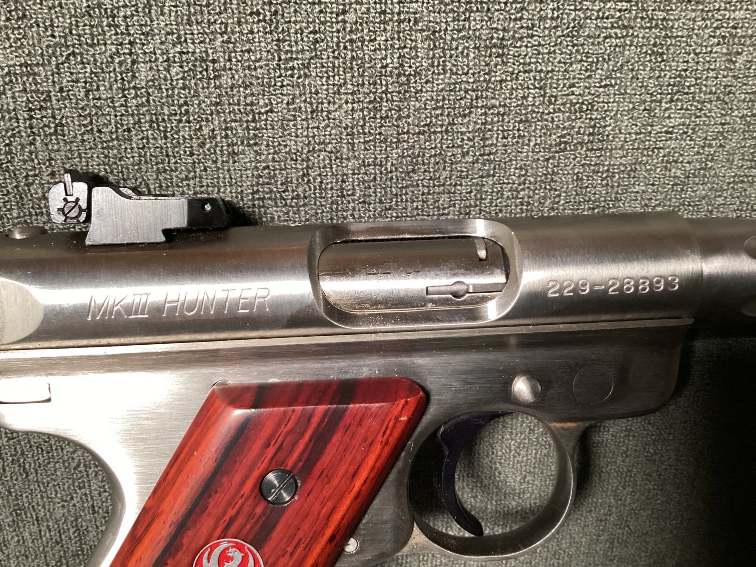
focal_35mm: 31
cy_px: 284
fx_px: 677
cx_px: 378
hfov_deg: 58.3
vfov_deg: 45.4
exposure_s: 1/60
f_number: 2.4
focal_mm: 3.3
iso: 320
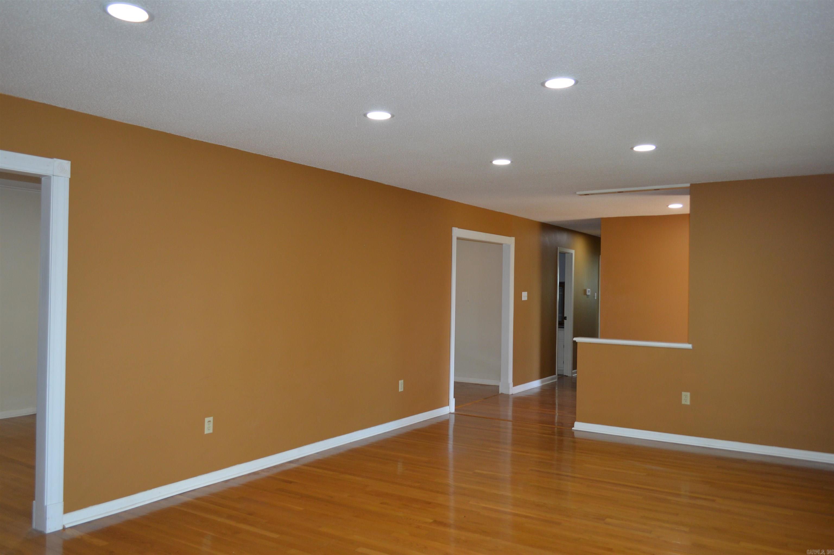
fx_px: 625
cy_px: 278
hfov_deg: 67.4
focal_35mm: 27
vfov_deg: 47.8
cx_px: 417
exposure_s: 1/80
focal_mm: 18
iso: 400
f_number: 4
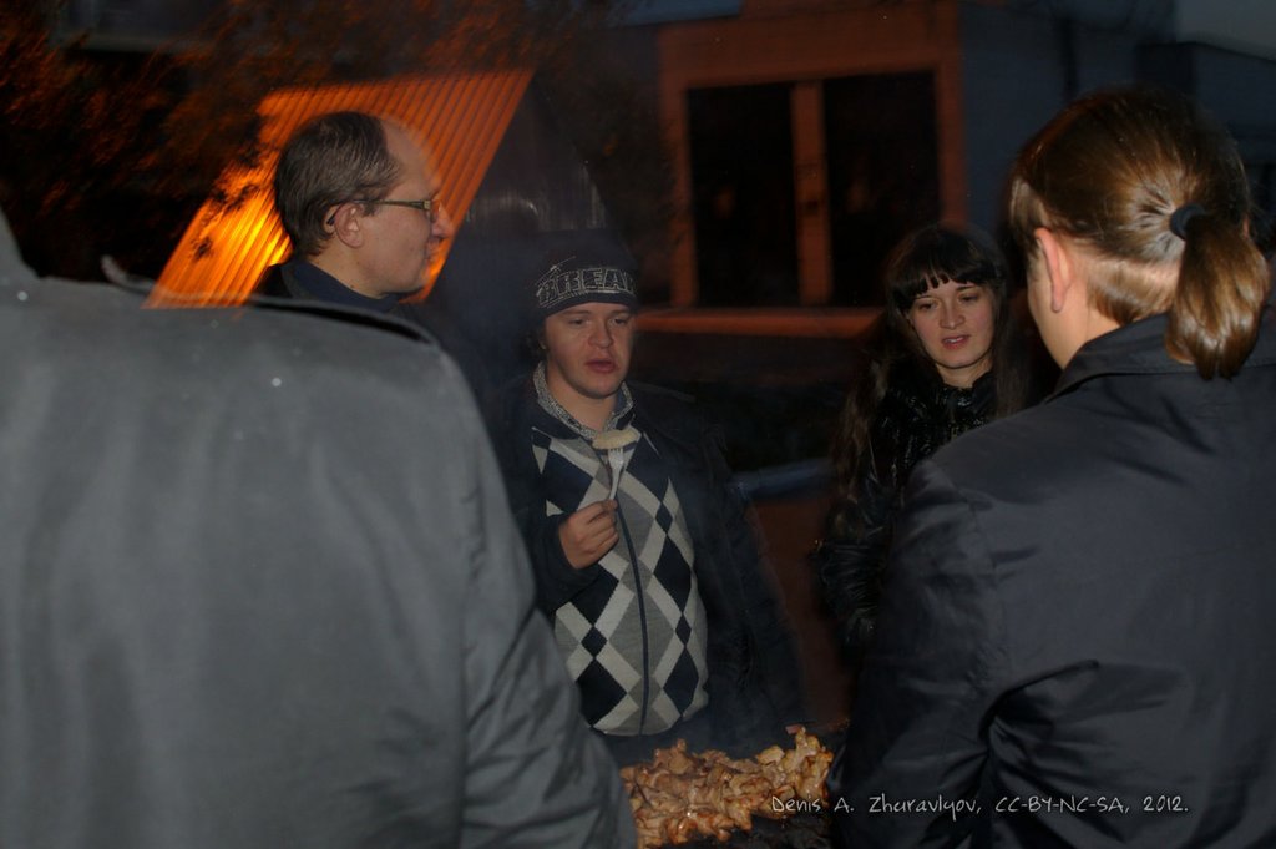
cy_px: 424
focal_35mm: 52
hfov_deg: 37.9
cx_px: 638
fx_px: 1859
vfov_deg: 25.7
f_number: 5.6
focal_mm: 35
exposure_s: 1/4
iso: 400
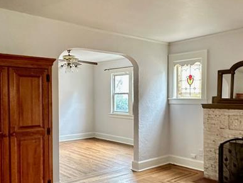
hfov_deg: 50.1
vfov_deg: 38.6
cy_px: 104
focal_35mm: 37
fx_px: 260
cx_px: 113
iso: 500
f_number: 2.2
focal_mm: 2.22
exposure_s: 1/60
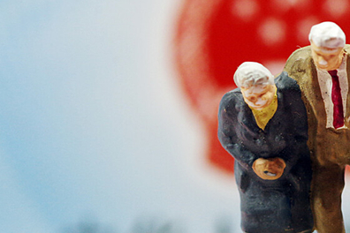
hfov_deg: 6.4
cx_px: 244
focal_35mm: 320
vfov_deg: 4.3
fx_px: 3111
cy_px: 162
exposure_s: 1/125
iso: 800
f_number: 10
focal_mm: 100
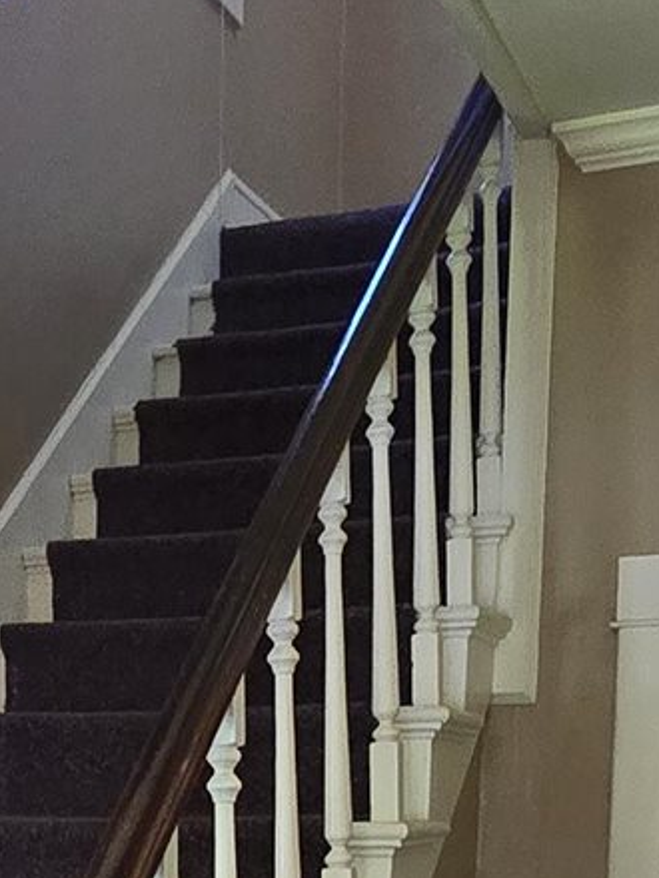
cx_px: -36
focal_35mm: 68
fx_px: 1726
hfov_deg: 20.7
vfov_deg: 25.2
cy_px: 1098
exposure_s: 1/60
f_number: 2.2
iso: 400
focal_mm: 2.2
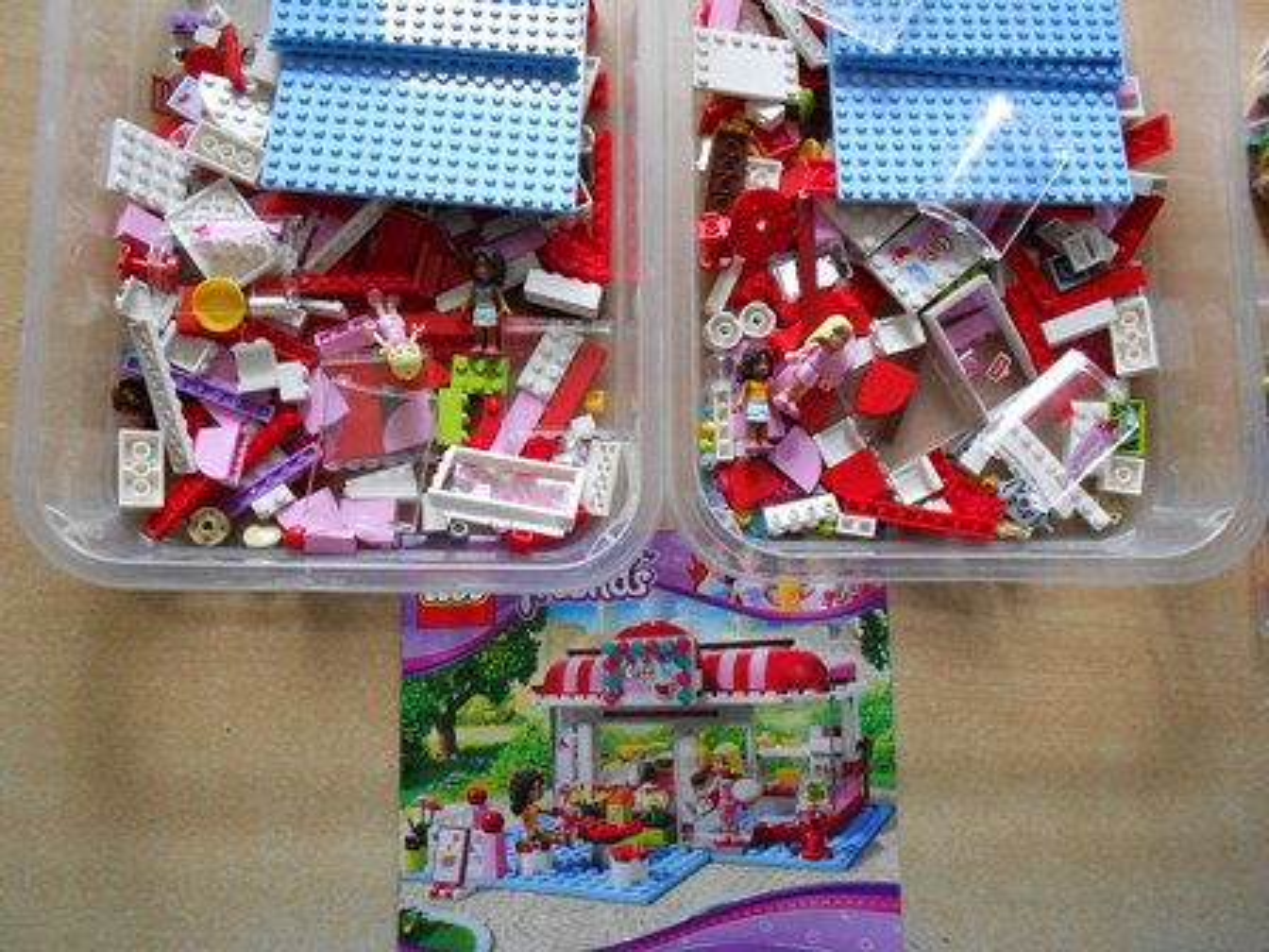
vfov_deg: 53.1
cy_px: 476
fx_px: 953
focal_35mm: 26
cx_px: 634
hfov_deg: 67.3
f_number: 3.2
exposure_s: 1/25
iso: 400
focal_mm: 4.6
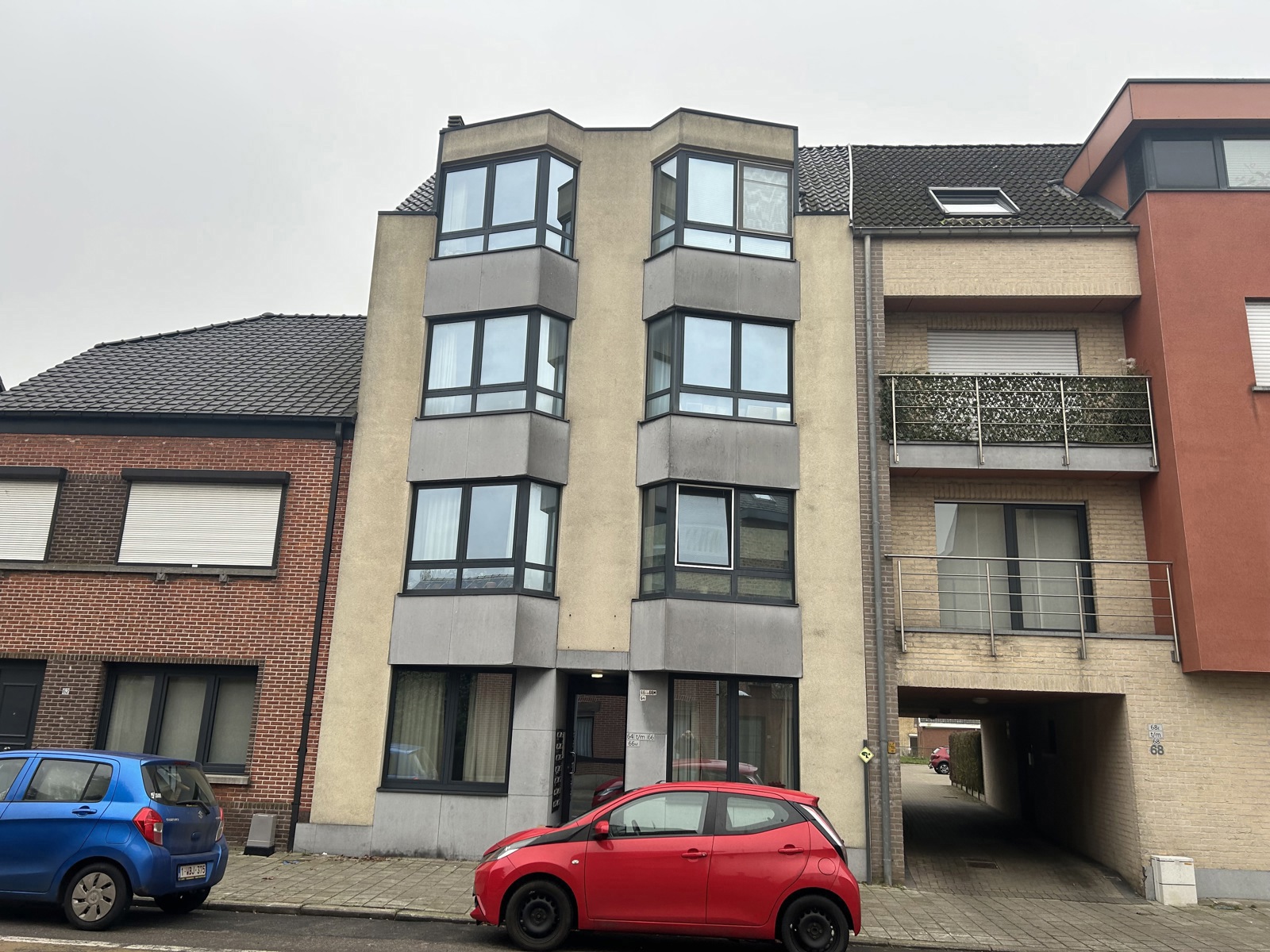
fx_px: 954
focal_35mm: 26
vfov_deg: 53.1
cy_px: 476
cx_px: 635
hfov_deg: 67.3
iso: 50
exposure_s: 1/666
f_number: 1.5
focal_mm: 5.7
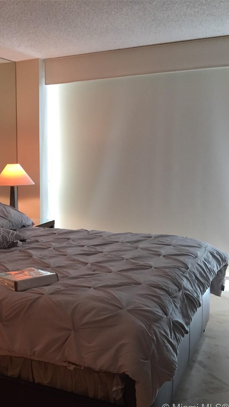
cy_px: 207
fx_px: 464
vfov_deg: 47.4
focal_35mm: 43
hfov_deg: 26.2
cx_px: -2
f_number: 2.2
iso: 100
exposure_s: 1/30
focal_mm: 4.15
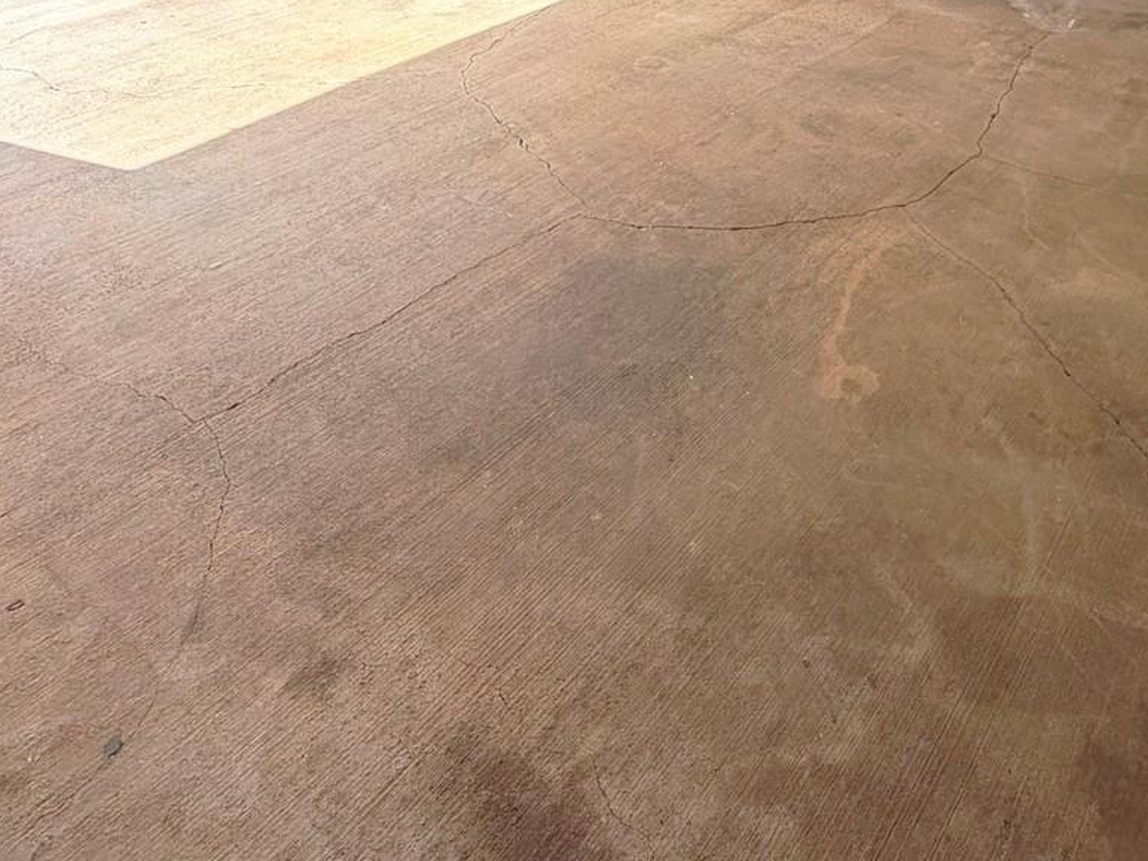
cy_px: 66
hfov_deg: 61.0
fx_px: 962
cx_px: 704
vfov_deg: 43.5
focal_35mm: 29
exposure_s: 1/198
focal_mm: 2.22
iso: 40
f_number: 2.2
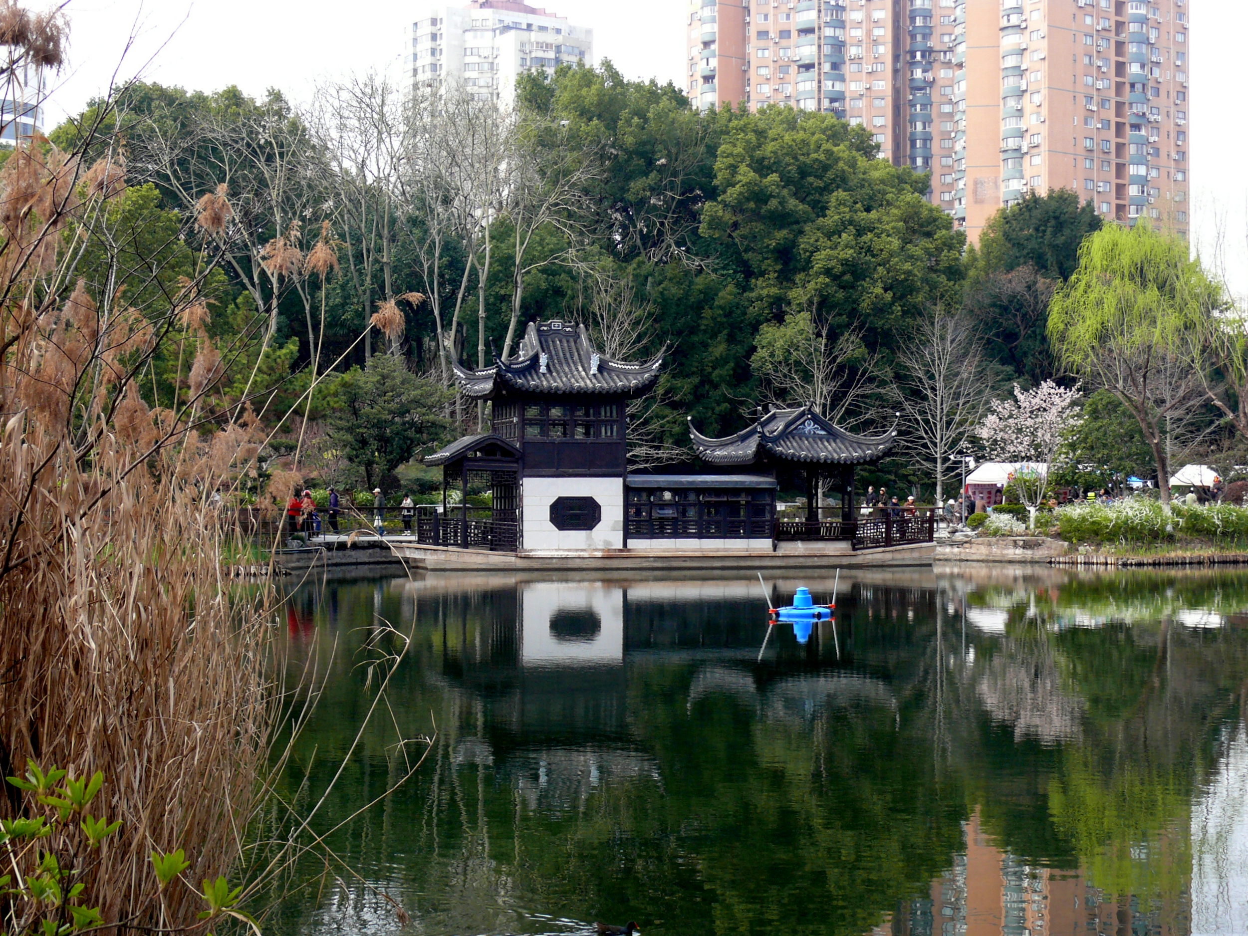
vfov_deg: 26.1
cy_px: 468
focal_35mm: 56
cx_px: 624
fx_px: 2019
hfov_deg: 34.3
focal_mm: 10.4
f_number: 4
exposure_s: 1/160
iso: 100
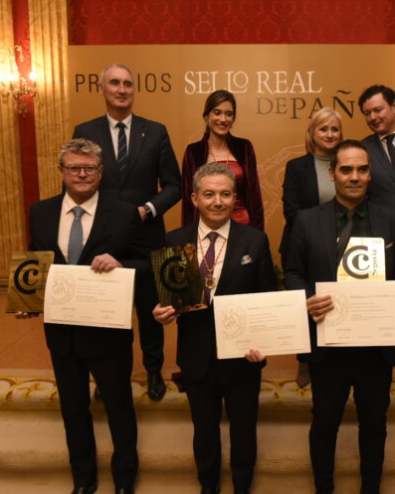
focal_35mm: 34
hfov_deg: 42.9
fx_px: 497
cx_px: 252
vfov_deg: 52.9
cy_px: 247
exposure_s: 1/160
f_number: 5.6
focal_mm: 24
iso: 3200
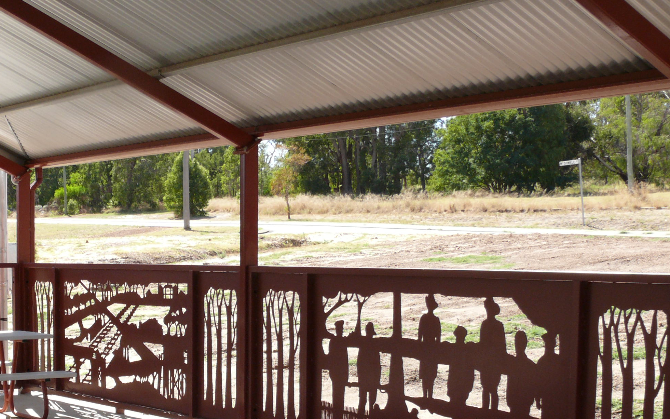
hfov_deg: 28.8
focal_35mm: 69
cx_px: 84
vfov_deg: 18.3
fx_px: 1260
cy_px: 435
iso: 100
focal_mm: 7.4
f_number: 4.5
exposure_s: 1/200
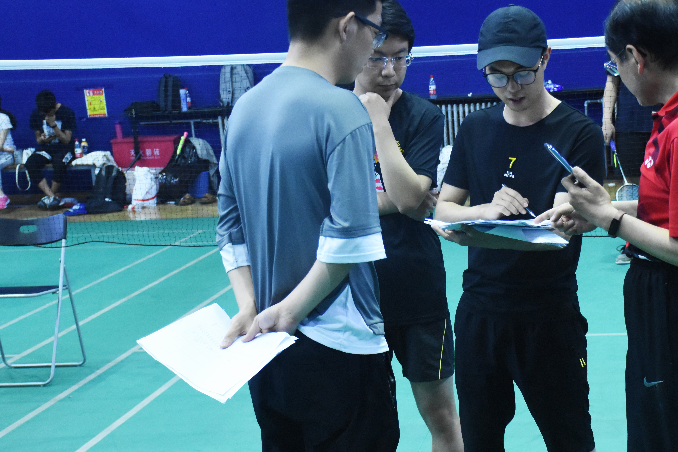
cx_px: 462
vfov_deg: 16.8
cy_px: 269
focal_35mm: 81
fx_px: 1525
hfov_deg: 24.9
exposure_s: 1/100
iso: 4500
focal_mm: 38
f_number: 5
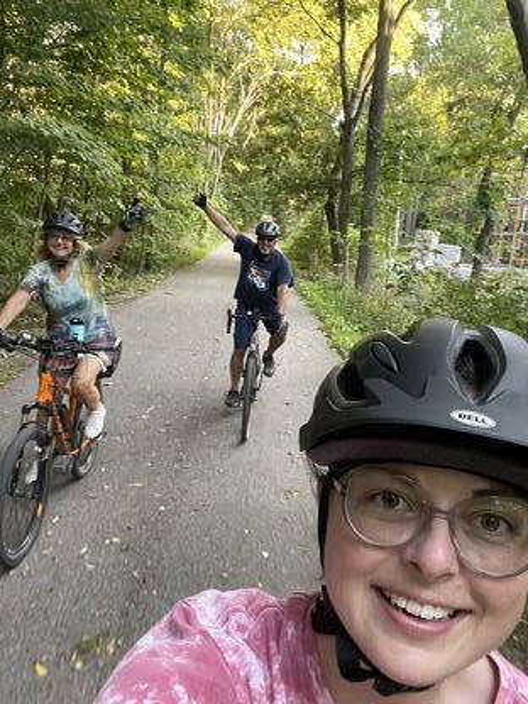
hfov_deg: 46.8
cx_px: 264
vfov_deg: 60.0
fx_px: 610
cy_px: 352
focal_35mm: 30
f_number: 2.2
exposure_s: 1/60
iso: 320
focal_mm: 2.71
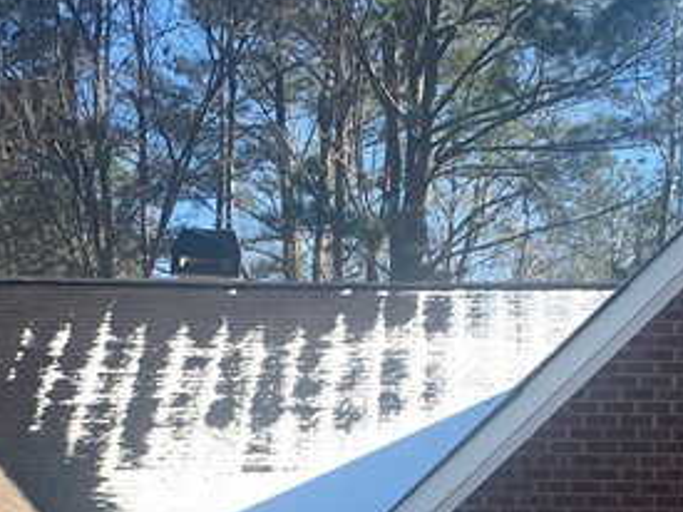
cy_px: 616
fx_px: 2130
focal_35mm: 108
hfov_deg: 18.2
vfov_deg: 13.3
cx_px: 375
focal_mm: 4.15
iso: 25
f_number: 2.2
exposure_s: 1/458
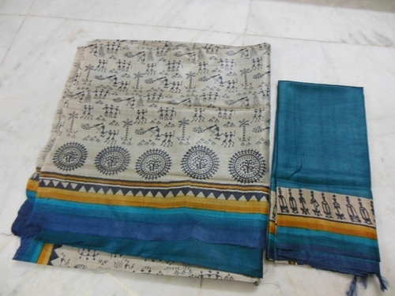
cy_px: 148
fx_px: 285
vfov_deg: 54.9
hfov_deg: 69.4
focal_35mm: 25
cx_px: 198
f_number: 3.2
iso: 400
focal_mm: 4.5
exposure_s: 1/8
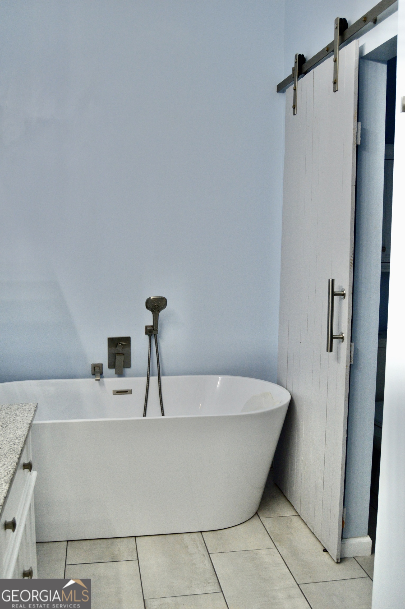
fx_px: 583
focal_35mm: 34
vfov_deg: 55.1
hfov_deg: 38.3
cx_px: 202
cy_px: 304
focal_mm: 23
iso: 800
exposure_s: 1/60
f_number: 5.6
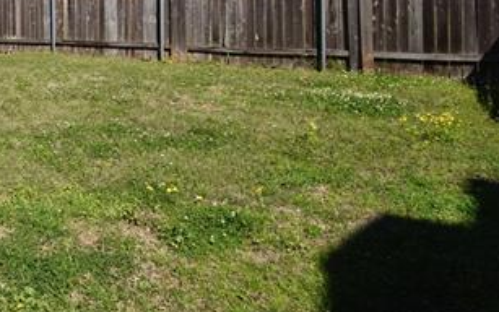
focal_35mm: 35
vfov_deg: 33.0
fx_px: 477
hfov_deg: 45.7
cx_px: -10
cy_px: -6
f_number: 13
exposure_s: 1/200
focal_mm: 11
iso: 100
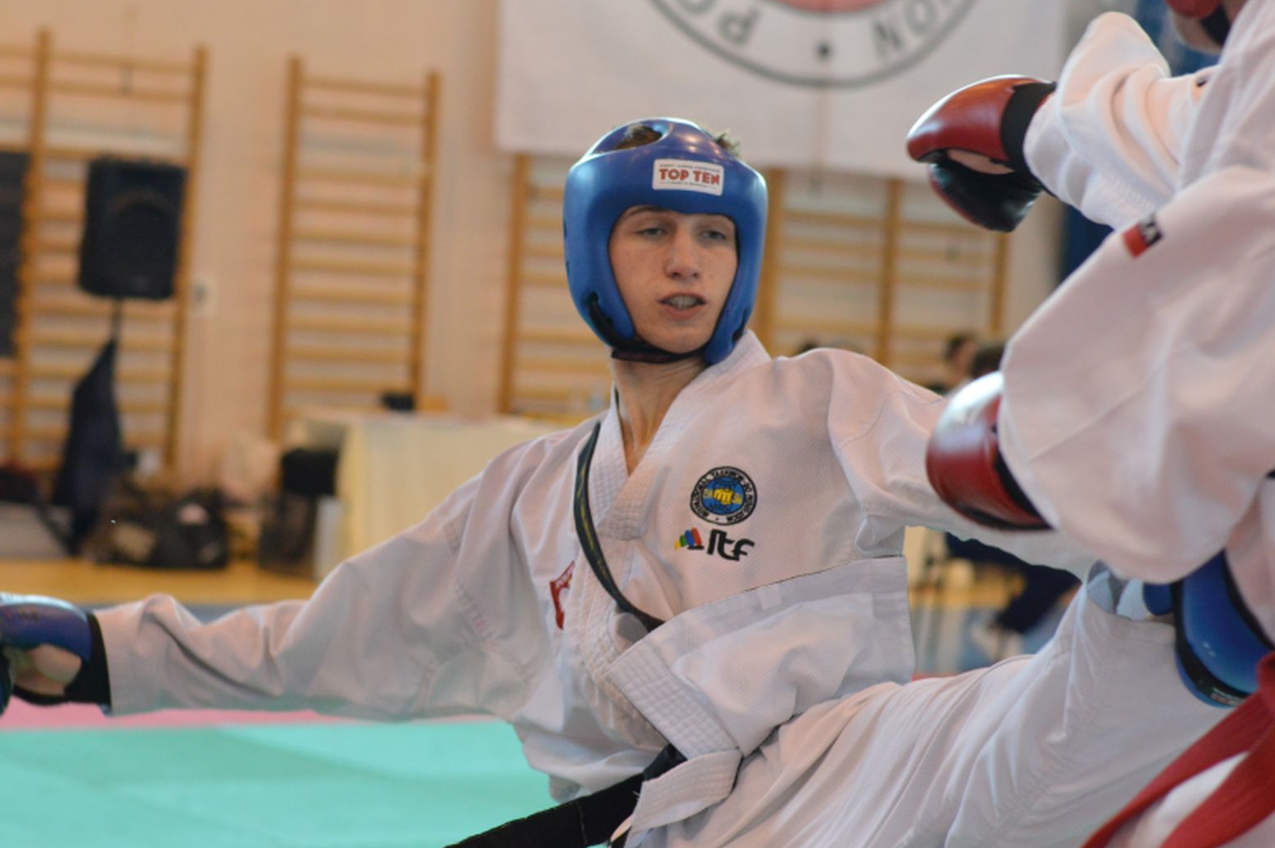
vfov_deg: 14.1
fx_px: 3432
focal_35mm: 97
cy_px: 422
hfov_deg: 21.0
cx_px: 520
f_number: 2.8
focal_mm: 50
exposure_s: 1/500
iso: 1400
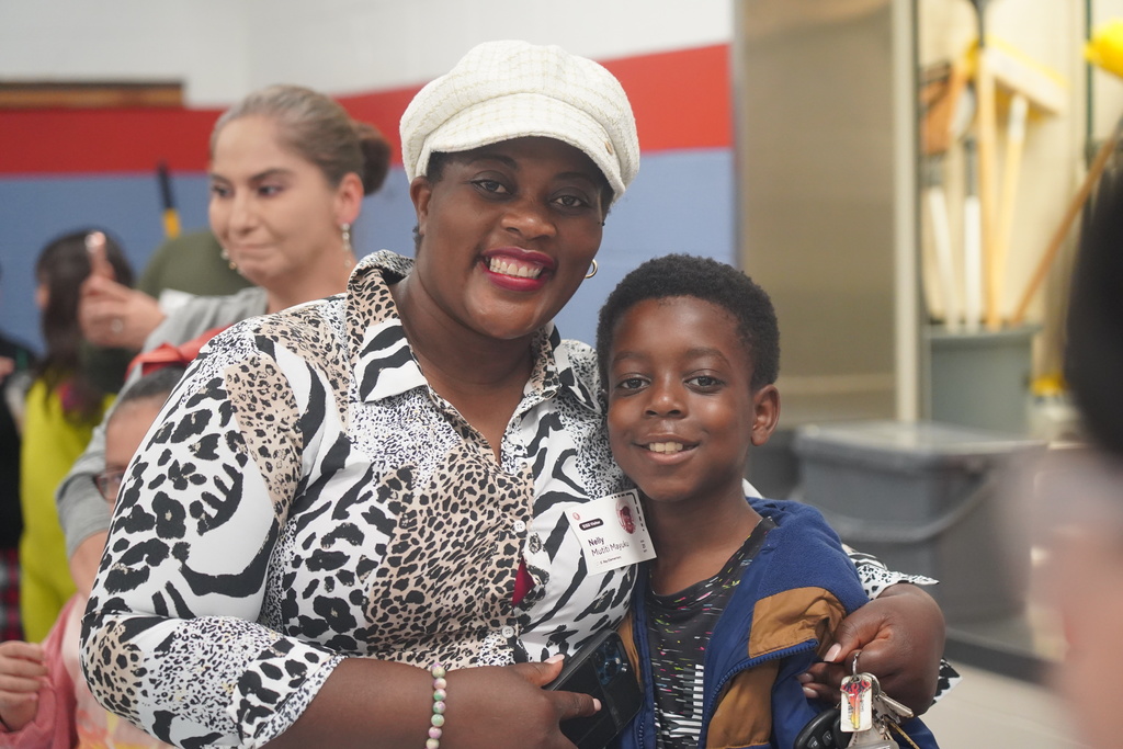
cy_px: 374
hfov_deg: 23.1
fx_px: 2745
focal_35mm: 88
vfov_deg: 15.5
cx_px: 562
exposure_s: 1/160
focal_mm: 88
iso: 5000
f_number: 4
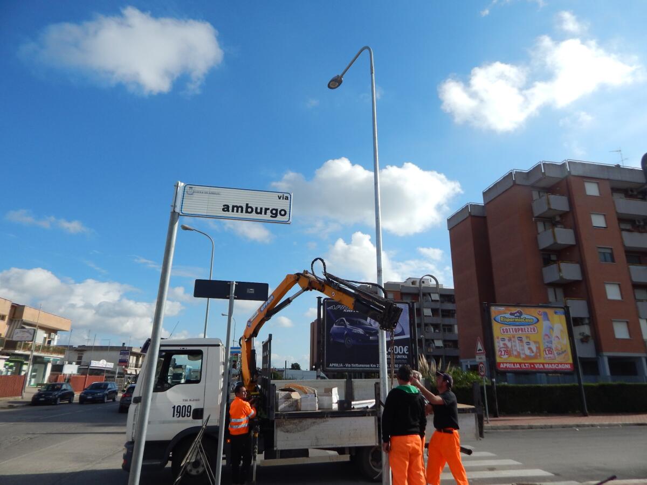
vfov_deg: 58.9
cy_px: 242
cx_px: 324
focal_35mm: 23
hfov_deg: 73.9
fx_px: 430
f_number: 6
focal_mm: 4
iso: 125
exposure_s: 1/800
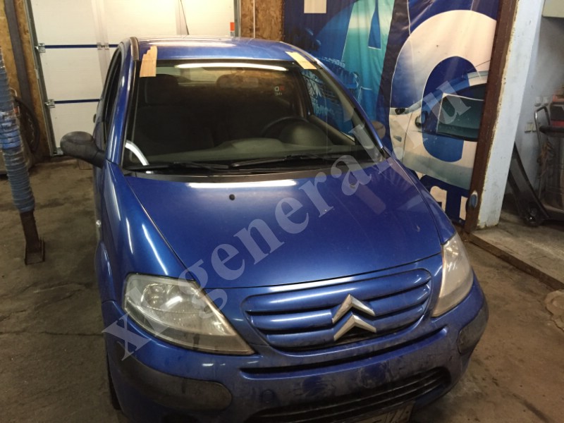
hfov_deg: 61.7
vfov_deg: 48.2
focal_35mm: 29
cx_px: 282
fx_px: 472
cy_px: 212
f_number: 2.2
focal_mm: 4.15
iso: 250
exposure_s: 1/33
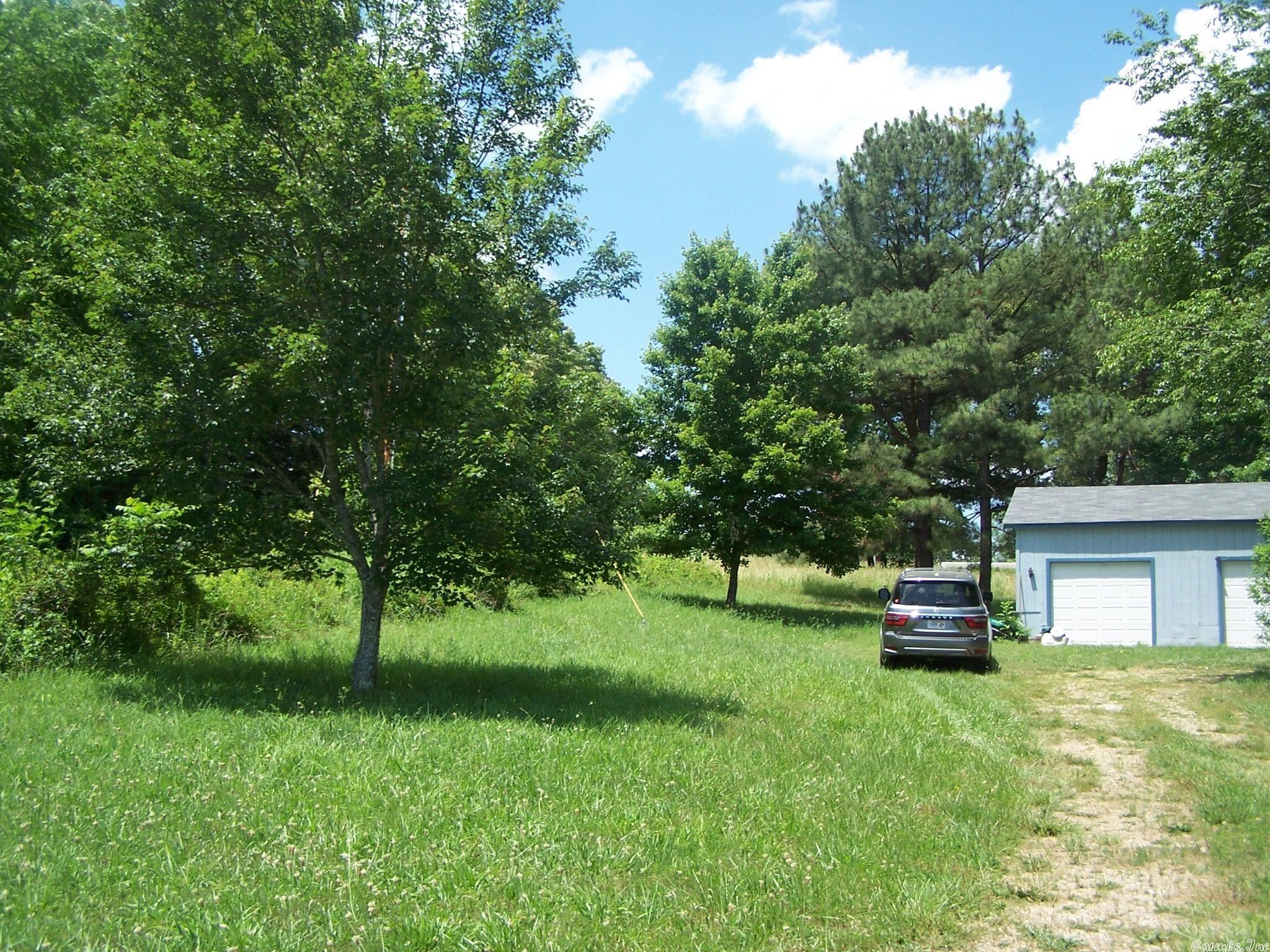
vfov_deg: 37.7
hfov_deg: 49.0
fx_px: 1394
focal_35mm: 38
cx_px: 635
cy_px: 476
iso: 80
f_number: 2.8
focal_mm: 6.3
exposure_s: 1/1000
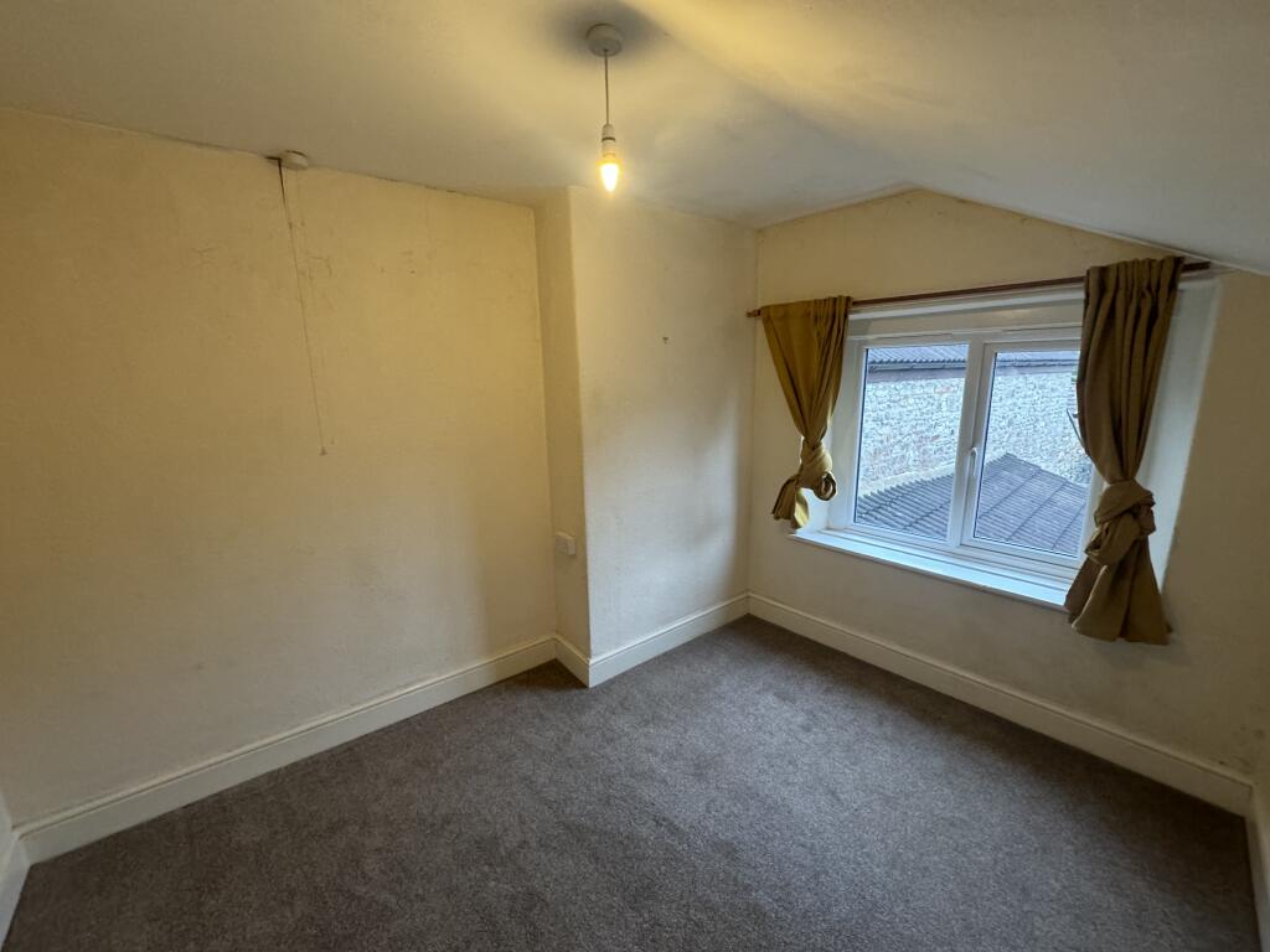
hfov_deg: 102.1
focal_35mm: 14
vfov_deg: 85.7
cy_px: 476
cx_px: 635
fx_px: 514
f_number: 2.2
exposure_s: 1/50
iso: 320
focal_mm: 2.22
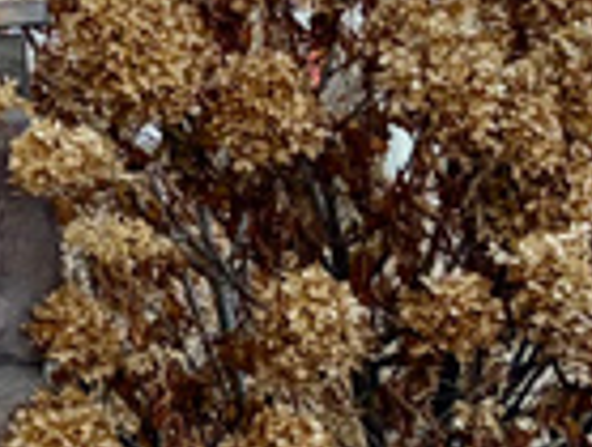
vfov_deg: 7.6
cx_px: -843
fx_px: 3275
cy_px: -387
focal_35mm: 191
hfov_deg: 9.2
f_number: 1.6
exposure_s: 1/641
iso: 64
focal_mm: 5.96
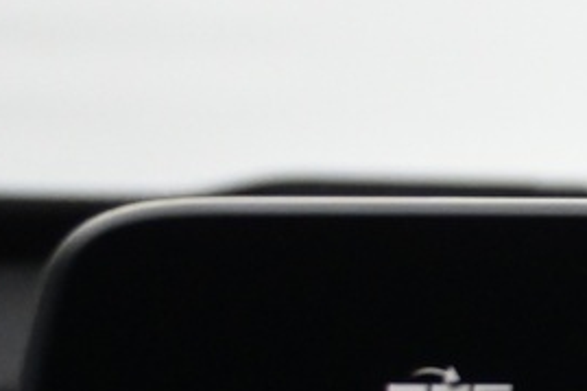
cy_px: 922
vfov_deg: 6.6
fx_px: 3243
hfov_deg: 8.9
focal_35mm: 199
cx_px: 1600
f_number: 4
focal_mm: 22
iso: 1600
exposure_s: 1/30
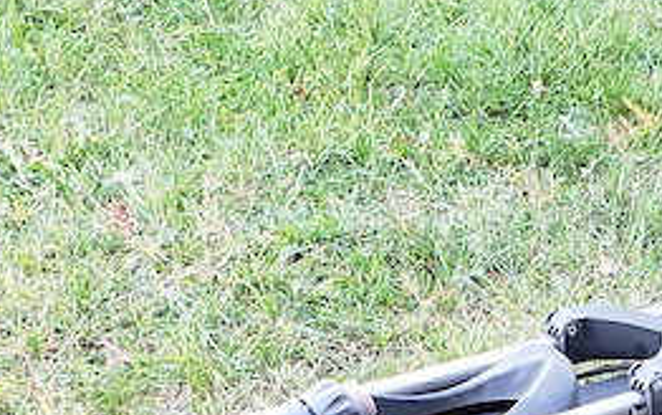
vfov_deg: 14.2
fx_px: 1516
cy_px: 686
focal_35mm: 84
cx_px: 629
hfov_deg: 23.8
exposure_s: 1/40
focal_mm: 4.3
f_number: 2.4
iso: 250
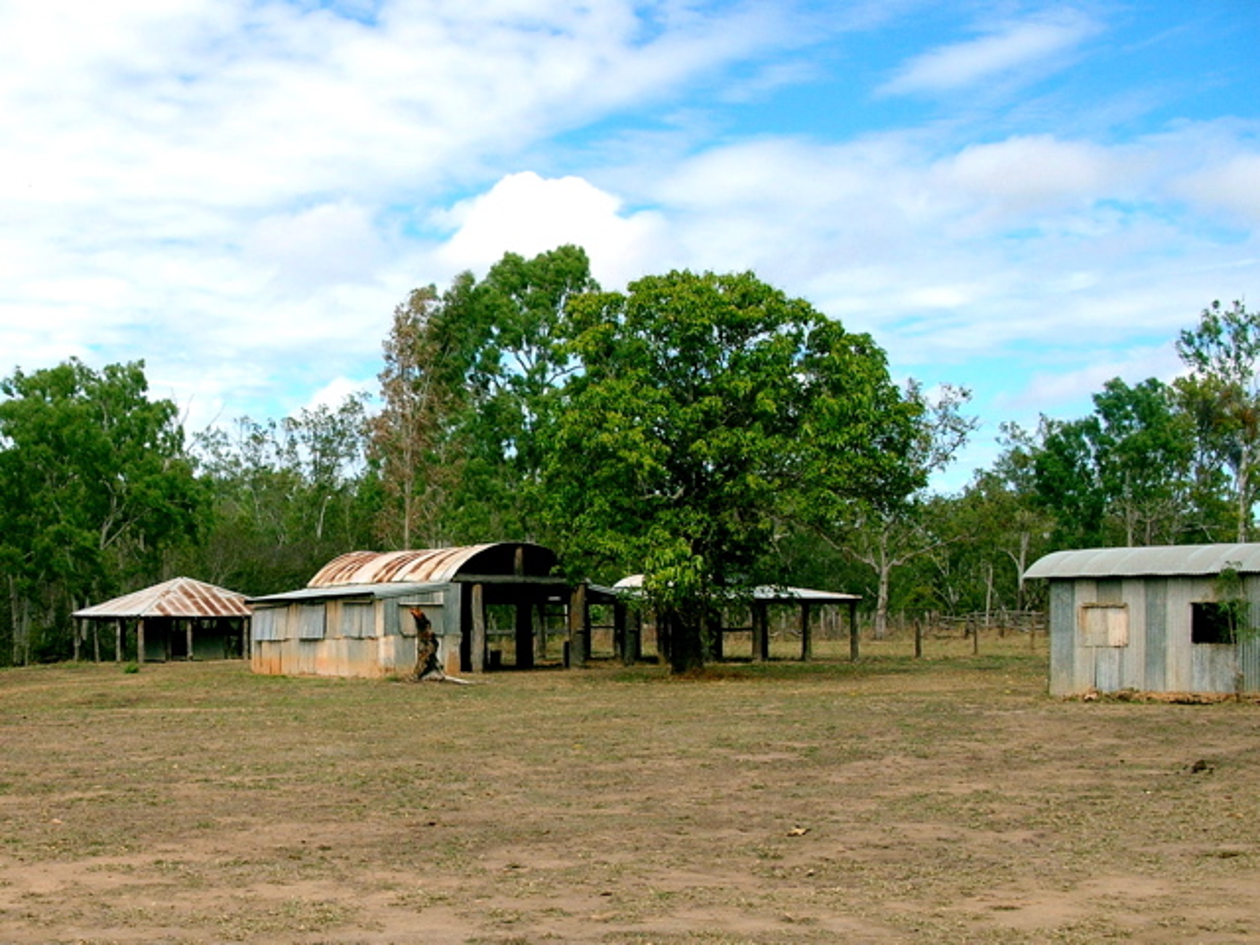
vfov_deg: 39.7
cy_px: 472
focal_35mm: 36
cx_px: 630
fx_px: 1310
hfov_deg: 51.4
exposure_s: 1/558
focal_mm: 6
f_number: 3.7
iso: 50
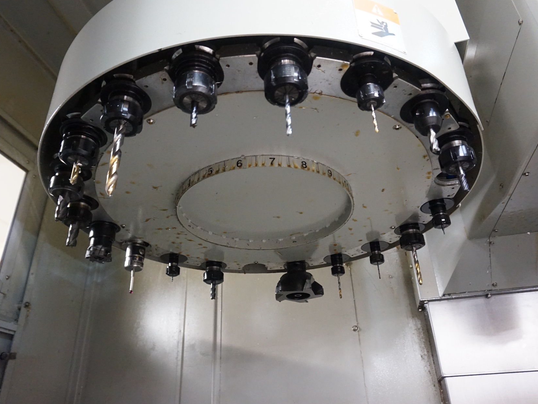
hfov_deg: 65.3
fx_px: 420
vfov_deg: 51.3
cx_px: 264
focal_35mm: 27
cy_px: 206
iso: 3200
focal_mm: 16
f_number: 3.5
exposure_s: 1/40
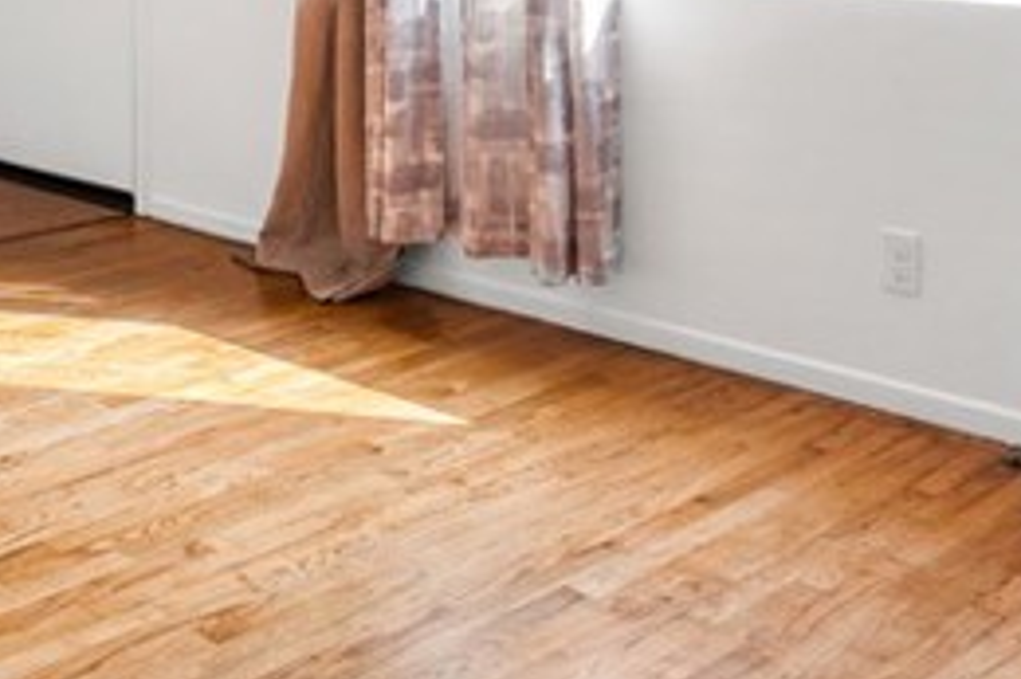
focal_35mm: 59
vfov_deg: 20.8
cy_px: -216
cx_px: 59
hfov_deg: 31.9
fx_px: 1672
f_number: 7.1
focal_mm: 10
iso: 320
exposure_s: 1/50
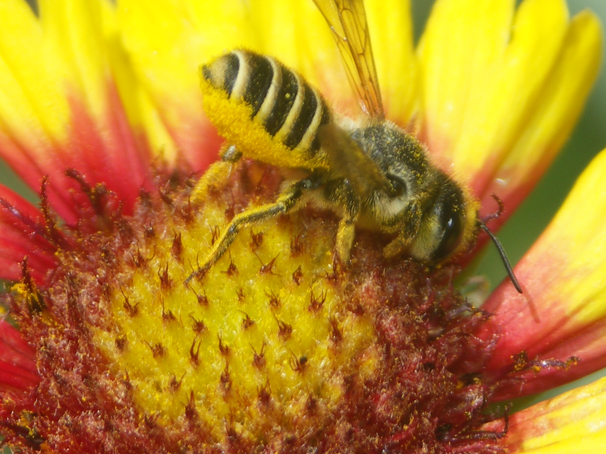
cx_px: 290
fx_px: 8262
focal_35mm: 472
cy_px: 144
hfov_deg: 4.2
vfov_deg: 3.1
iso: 50
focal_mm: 50.8
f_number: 3.5
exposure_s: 1/800
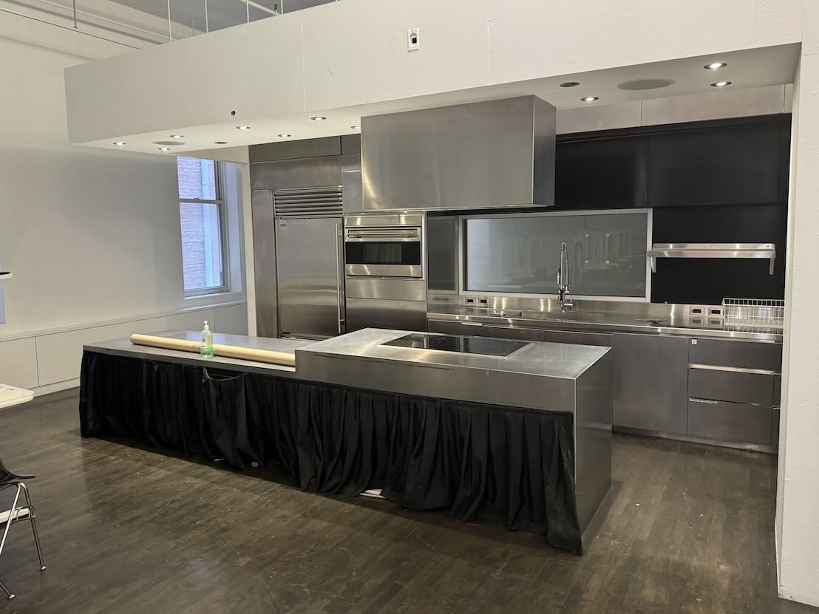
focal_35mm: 26
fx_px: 615
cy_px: 285
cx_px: 390
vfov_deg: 53.0
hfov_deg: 67.3
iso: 400
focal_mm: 6.76
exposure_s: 1/60
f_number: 1.78
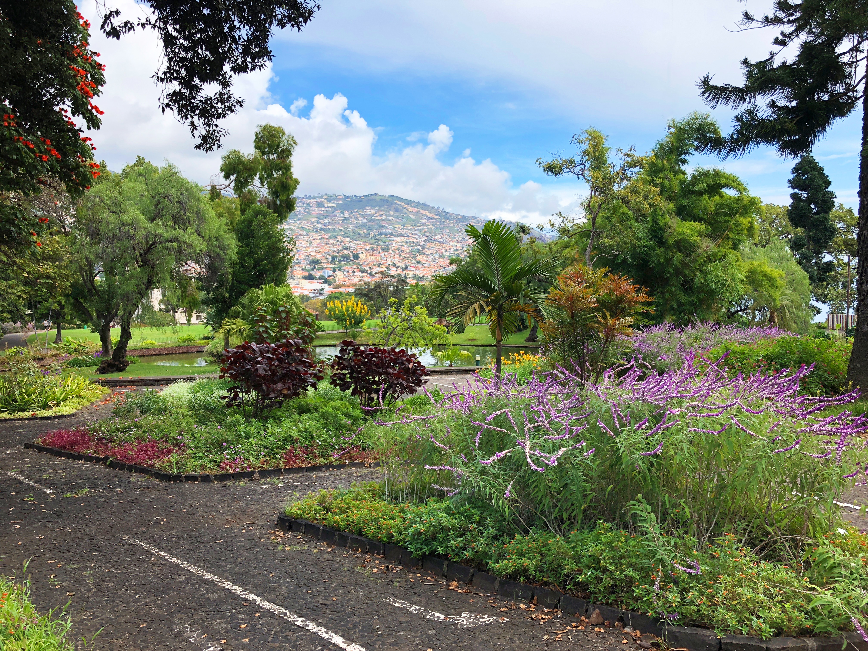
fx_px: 702
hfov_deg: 63.4
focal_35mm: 28
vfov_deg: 49.7
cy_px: 326
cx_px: 434
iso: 20
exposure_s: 1/1021
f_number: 1.8
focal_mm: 3.99
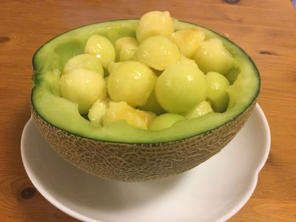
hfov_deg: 58.4
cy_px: 111
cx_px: 148
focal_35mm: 31
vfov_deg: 45.4
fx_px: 265
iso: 160
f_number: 2.4
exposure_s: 1/30
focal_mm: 3.3
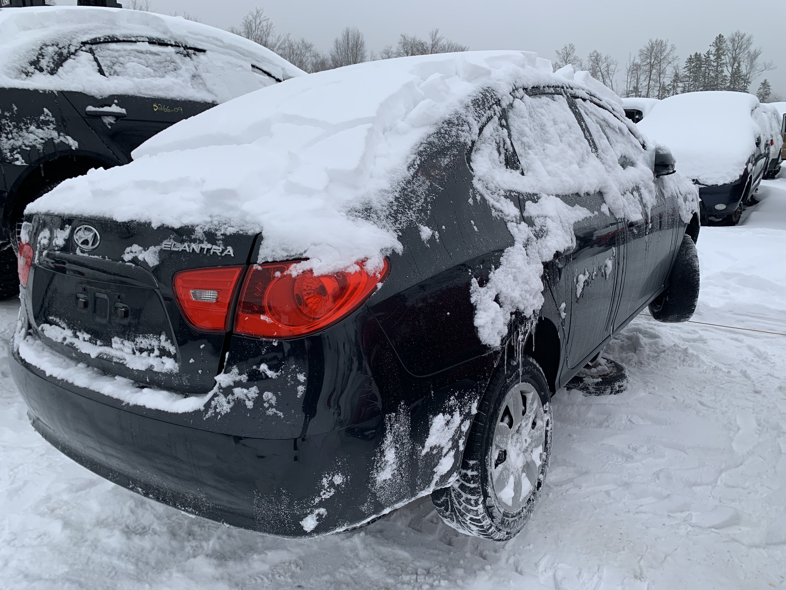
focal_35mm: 26
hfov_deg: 67.3
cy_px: 295
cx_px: 393
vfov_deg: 53.1
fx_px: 590
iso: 50
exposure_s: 1/121
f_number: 1.8
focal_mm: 4.25
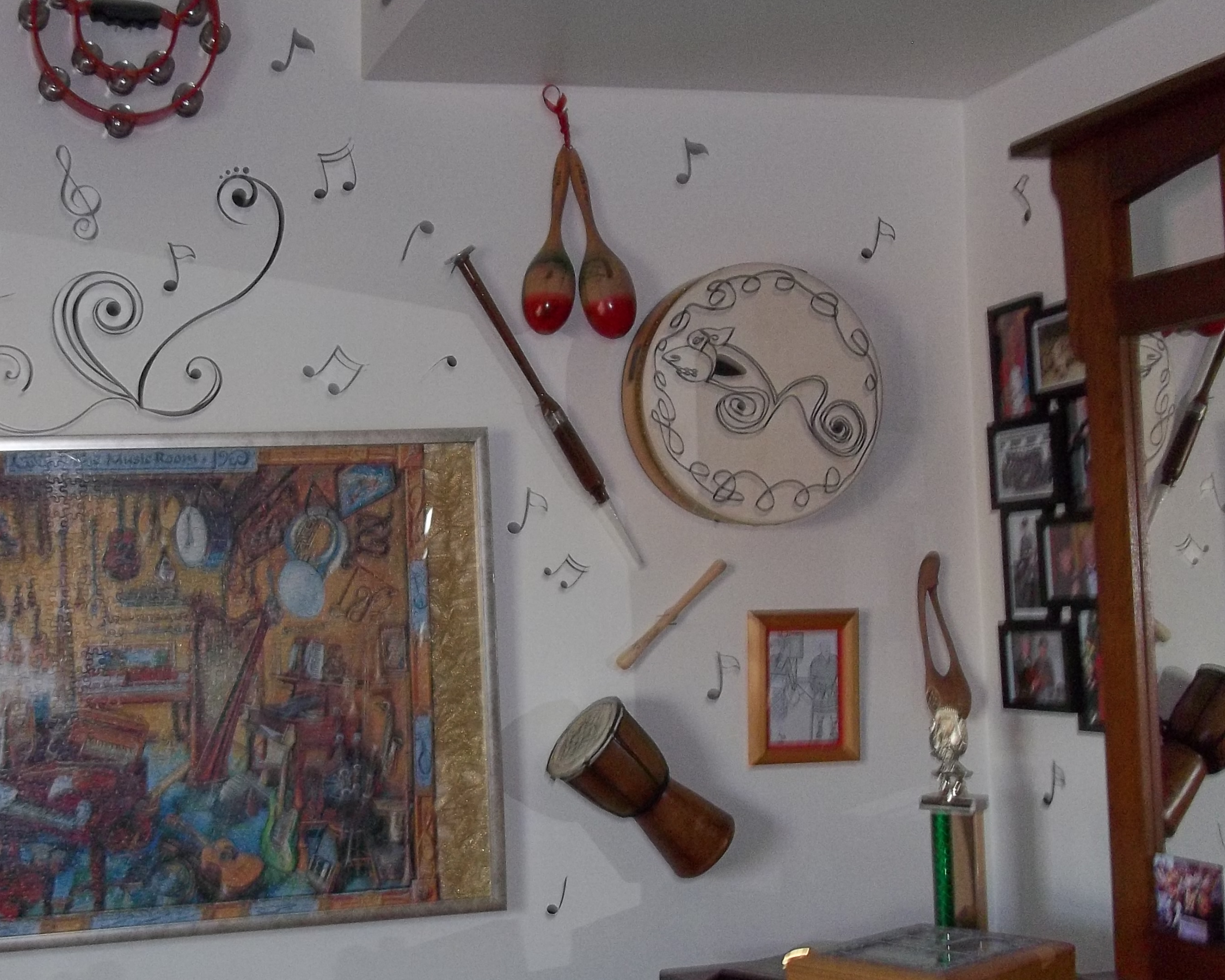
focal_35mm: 50
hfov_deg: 36.9
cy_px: 559
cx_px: 409
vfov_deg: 30.2
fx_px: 1813
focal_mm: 5.7
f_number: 2.9
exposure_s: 1/30
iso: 160
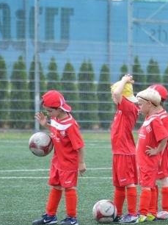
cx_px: 167
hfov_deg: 2.6
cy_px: 133
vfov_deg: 3.5
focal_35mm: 566
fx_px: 3668
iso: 320
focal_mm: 200
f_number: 5.6
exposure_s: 1/500
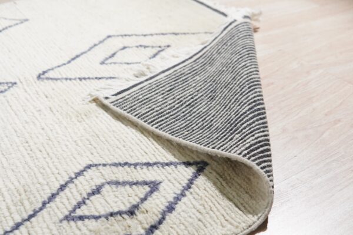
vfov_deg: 29.9
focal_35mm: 45
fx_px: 441
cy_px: 118
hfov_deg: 43.6
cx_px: 176
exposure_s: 1/320
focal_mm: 30
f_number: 4
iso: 800
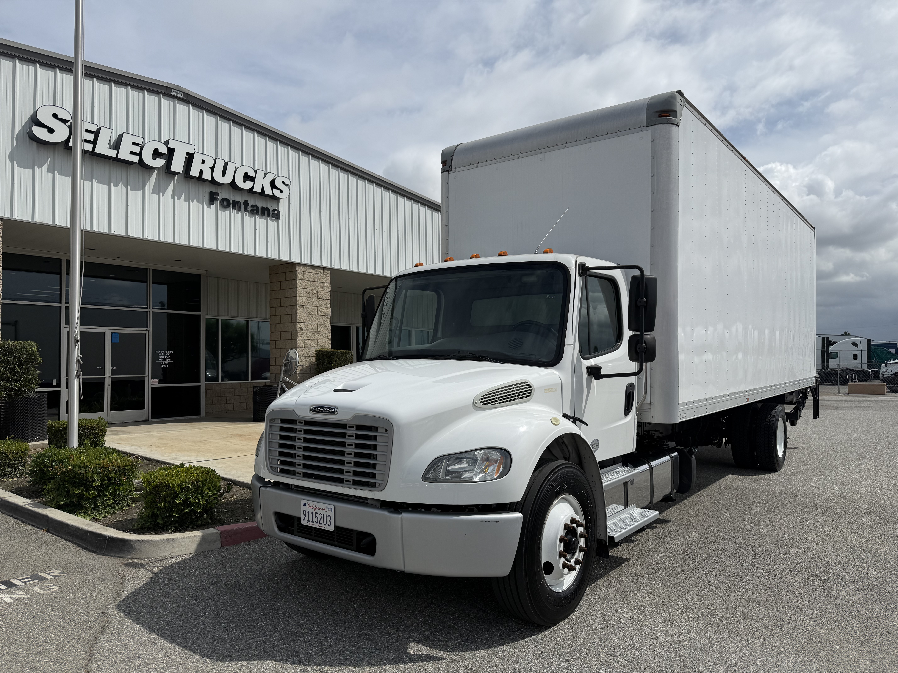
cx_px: 449
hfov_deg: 71.6
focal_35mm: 24
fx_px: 623
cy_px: 336
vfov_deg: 56.8
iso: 80
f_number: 1.78
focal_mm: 6.76
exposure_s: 1/11905
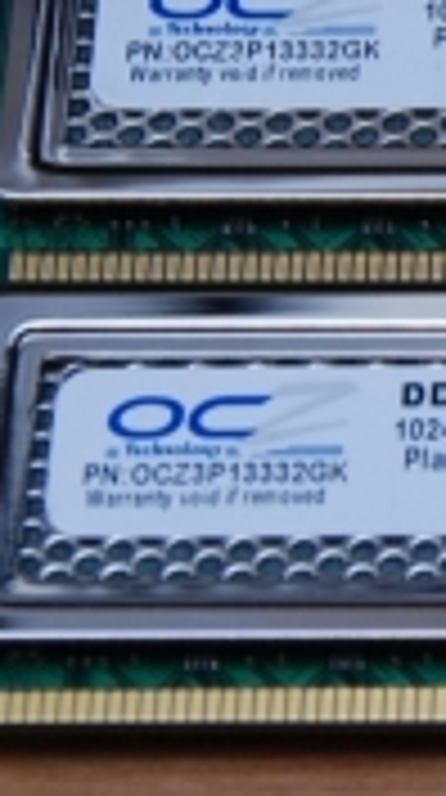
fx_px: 5828
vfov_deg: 7.8
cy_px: 367
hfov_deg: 4.3
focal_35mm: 276
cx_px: 978
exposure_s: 1/60
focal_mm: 62
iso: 400
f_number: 8
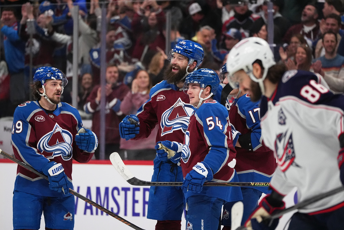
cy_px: 115
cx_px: 172
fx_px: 2685
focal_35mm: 281
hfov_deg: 7.3
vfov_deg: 4.9
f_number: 5.6
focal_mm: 281
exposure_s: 1/2000
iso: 6400
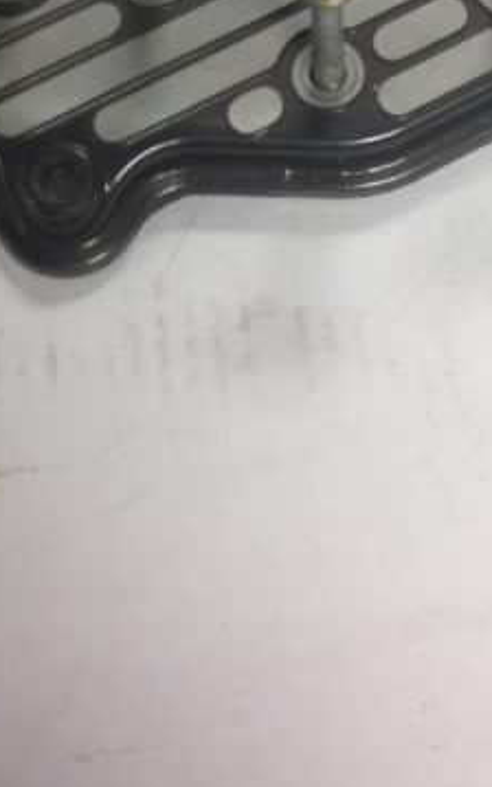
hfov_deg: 13.1
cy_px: -222
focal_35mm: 100
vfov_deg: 19.3
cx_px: 286
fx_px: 2144
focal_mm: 4.12
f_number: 2.4
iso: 50
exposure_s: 1/30
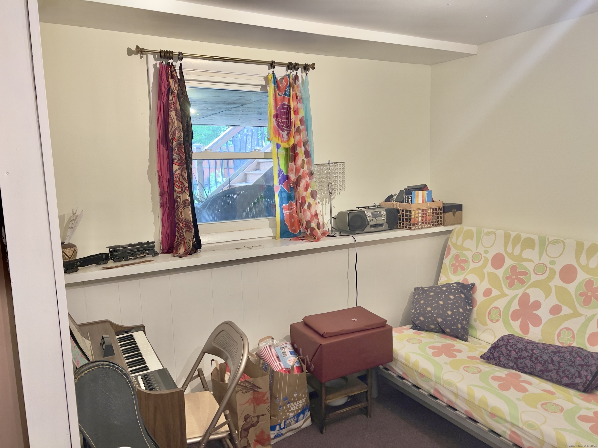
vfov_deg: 53.1
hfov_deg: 67.3
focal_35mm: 26
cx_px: 299
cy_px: 224
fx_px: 449
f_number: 1.5
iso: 200
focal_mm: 5.7
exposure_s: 1/60
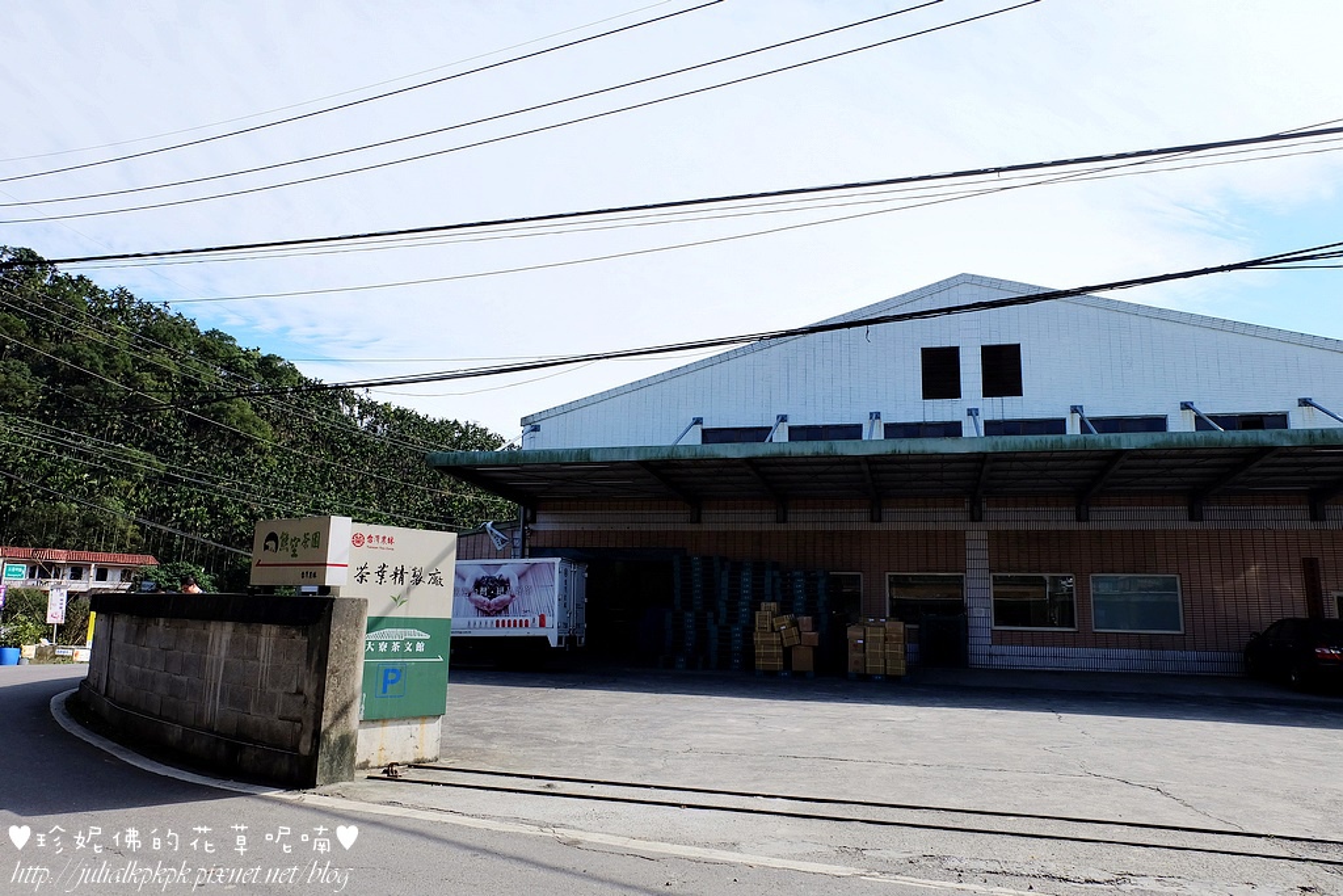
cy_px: 448
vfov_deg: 53.1
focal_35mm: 24
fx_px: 895
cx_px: 672
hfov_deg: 73.7
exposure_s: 1/420
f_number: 10
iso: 400
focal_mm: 16
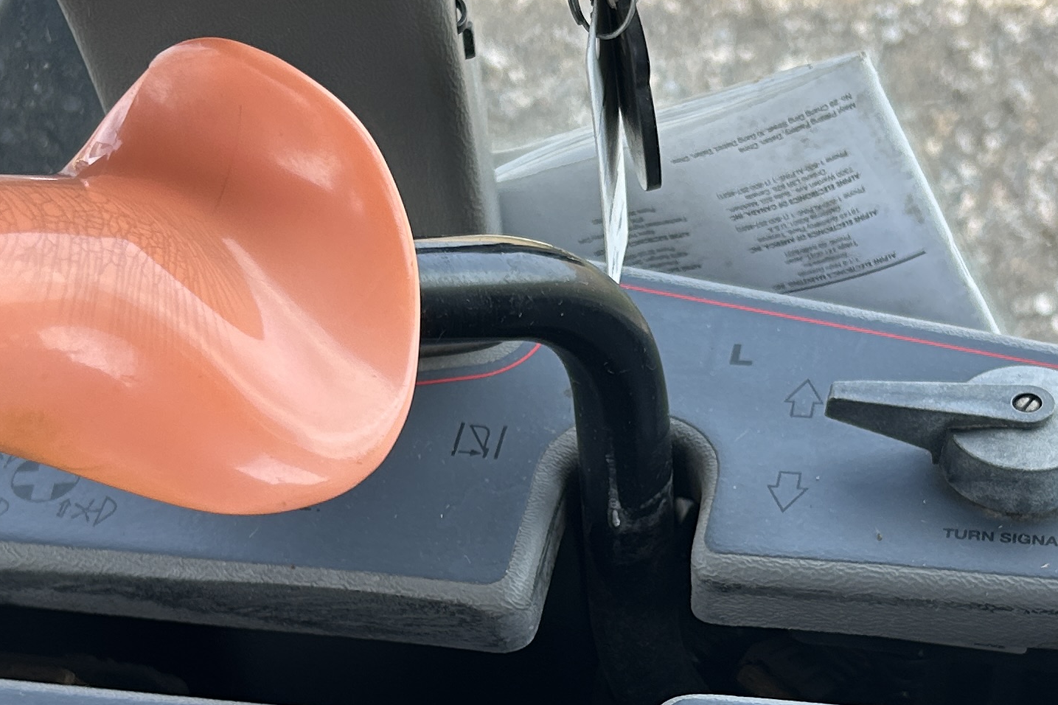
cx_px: 580
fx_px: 2233
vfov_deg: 17.8
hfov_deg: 26.6
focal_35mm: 76
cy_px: 552
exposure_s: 1/439
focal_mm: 5.7
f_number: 1.5
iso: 50
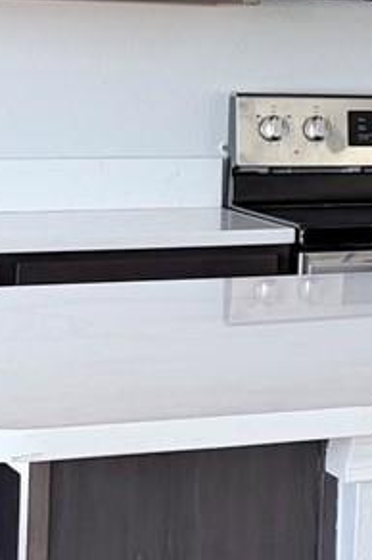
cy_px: 23
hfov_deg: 8.3
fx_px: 2128
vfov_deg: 14.8
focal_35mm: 137
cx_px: 1152
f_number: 1.78
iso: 200
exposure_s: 1/121
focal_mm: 6.76
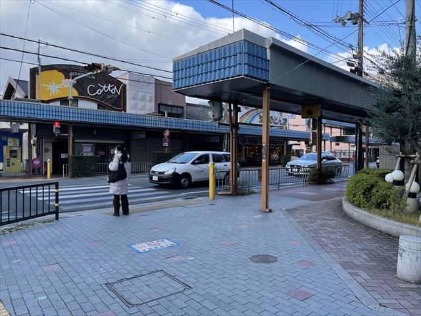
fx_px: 316
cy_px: 158
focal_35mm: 26
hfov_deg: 67.3
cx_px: 210
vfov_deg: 53.1
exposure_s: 1/744
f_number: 1.6
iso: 32
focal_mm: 4.2
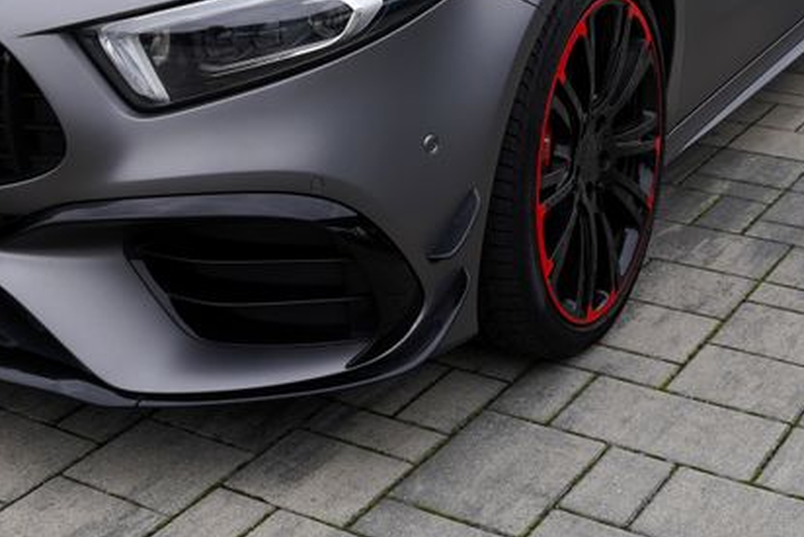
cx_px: 232
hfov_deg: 27.8
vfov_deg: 18.2
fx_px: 1608
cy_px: -73
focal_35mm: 72
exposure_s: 1/125
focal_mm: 29
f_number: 5.6
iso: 100
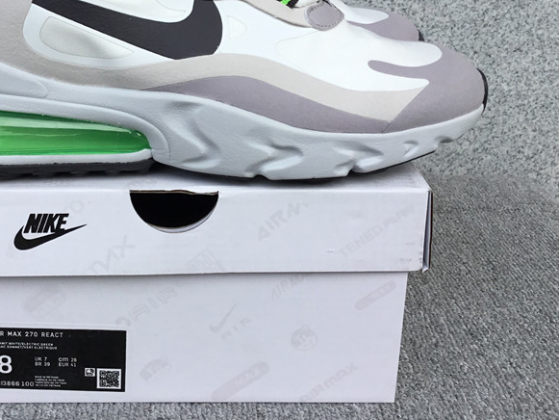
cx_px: 191
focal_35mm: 48
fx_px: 775
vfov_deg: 29.9
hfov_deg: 39.2
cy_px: 120
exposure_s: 1/466
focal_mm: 3.3
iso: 25
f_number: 2.4
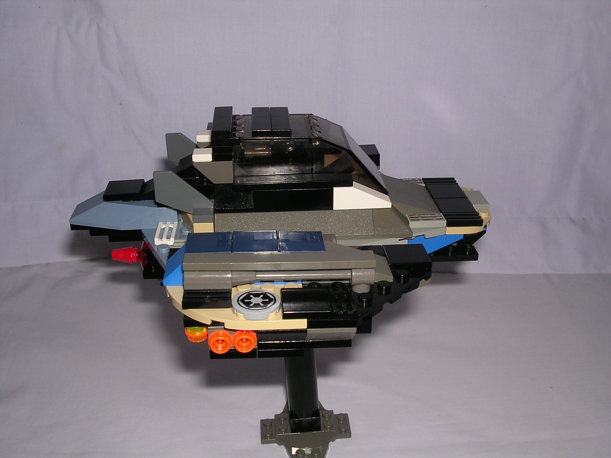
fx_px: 671
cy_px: 229
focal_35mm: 38
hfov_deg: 49.0
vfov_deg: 37.7
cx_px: 306
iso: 100
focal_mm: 5.8
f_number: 5.6
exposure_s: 1/60.1
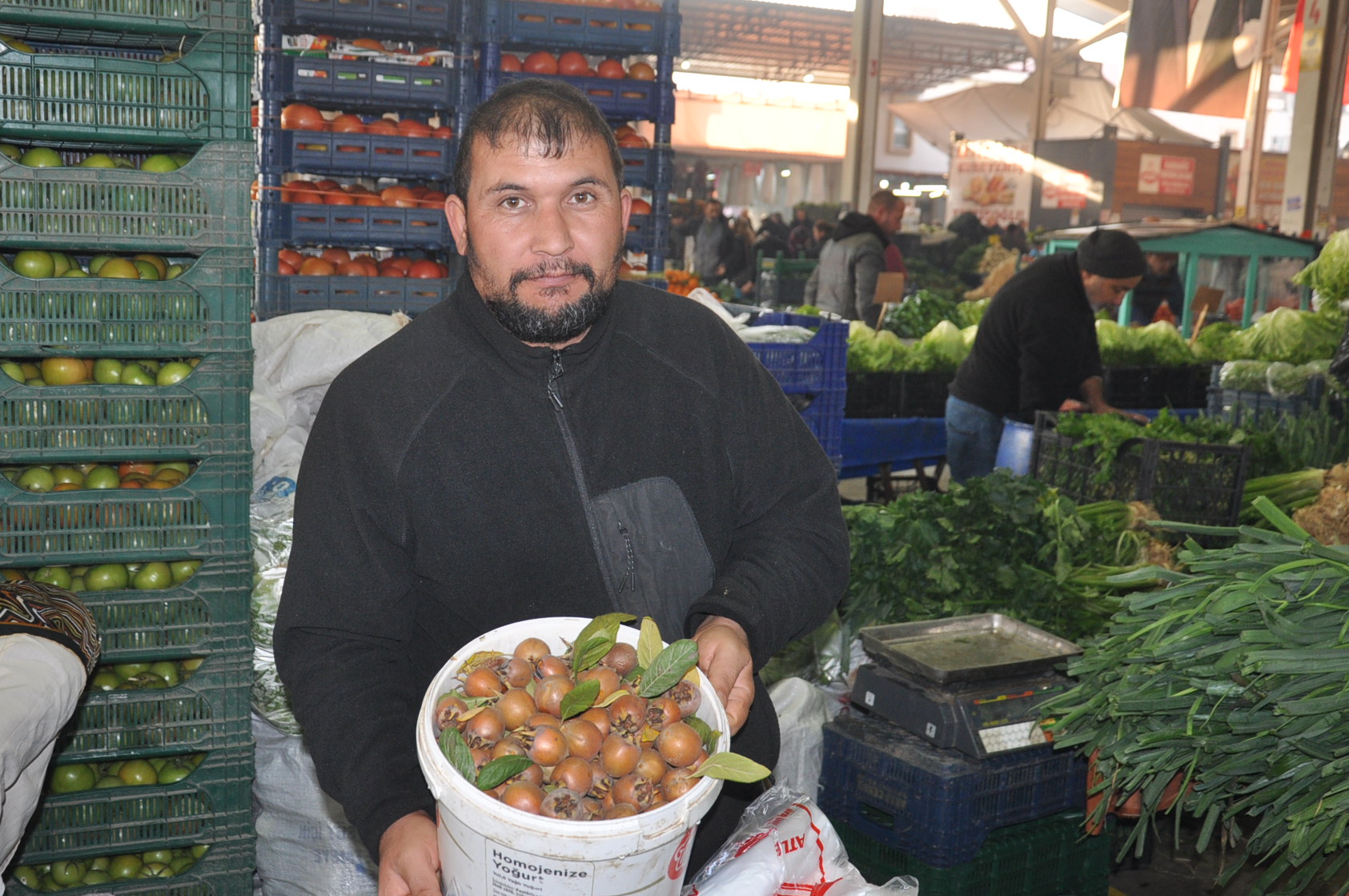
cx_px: 615
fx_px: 1572
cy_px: 455
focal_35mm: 42
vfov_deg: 31.8
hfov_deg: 46.4
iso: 450
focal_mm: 22
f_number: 3.8
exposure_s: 1/125
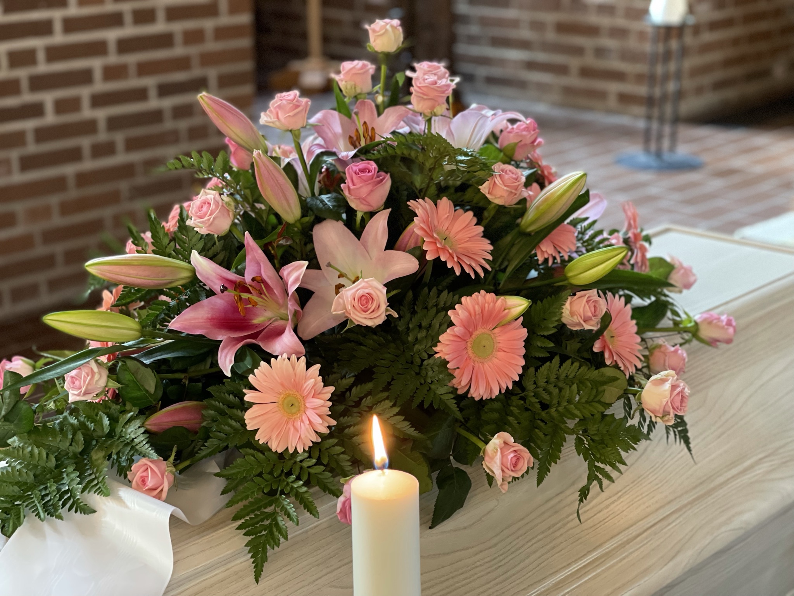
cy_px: 298
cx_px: 397
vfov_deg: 22.9
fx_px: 1468
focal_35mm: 64
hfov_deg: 30.3
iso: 400
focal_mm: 7.5
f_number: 2.2
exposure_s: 1/33
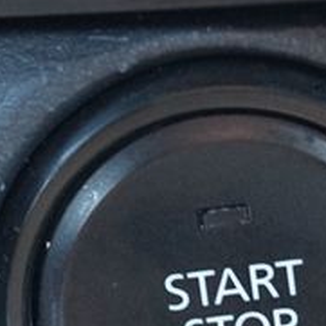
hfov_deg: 9.9
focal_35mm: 176
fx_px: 1870
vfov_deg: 9.9
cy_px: 306
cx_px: 250
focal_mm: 39
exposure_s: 1/30
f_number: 5.6
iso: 3200
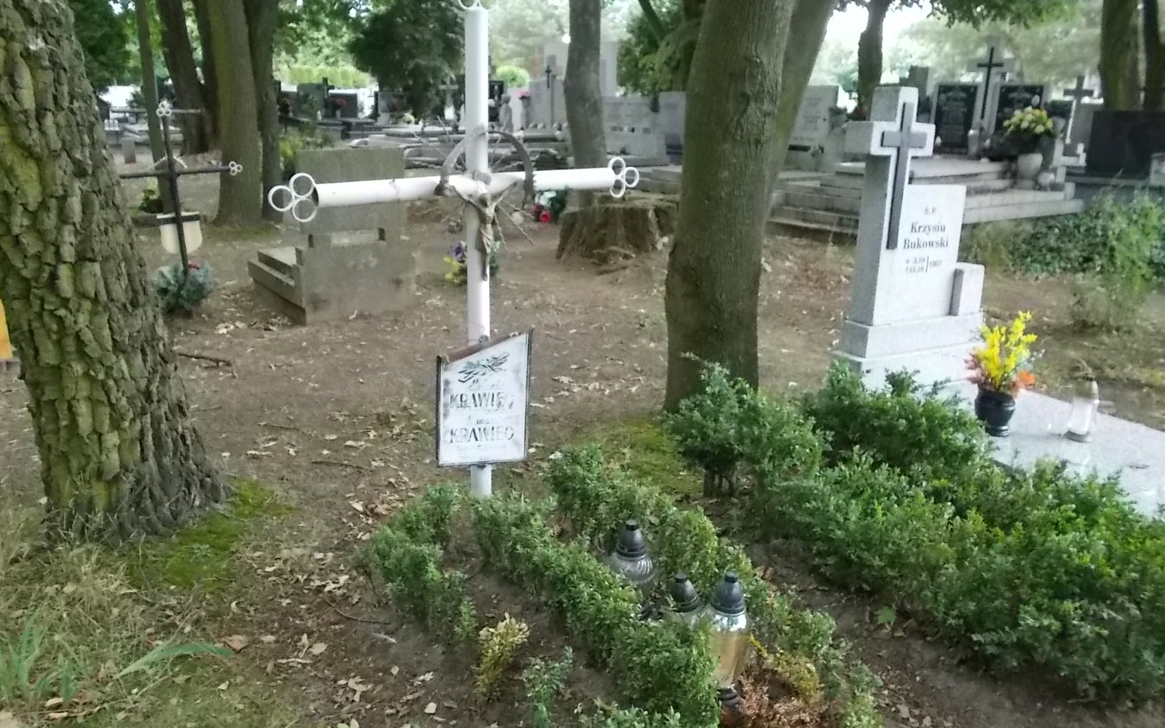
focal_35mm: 28
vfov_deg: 44.5
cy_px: 338
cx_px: 587
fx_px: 889
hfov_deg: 66.5
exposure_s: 1/100
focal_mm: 4.6
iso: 400
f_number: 3.2
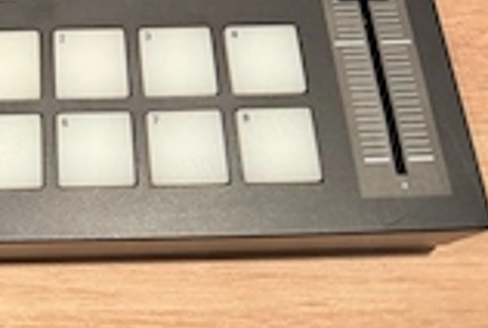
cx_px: 34
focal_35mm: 63
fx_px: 856
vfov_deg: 17.3
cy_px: -278
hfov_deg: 30.2
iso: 400
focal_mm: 6.76
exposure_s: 1/50
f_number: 1.78
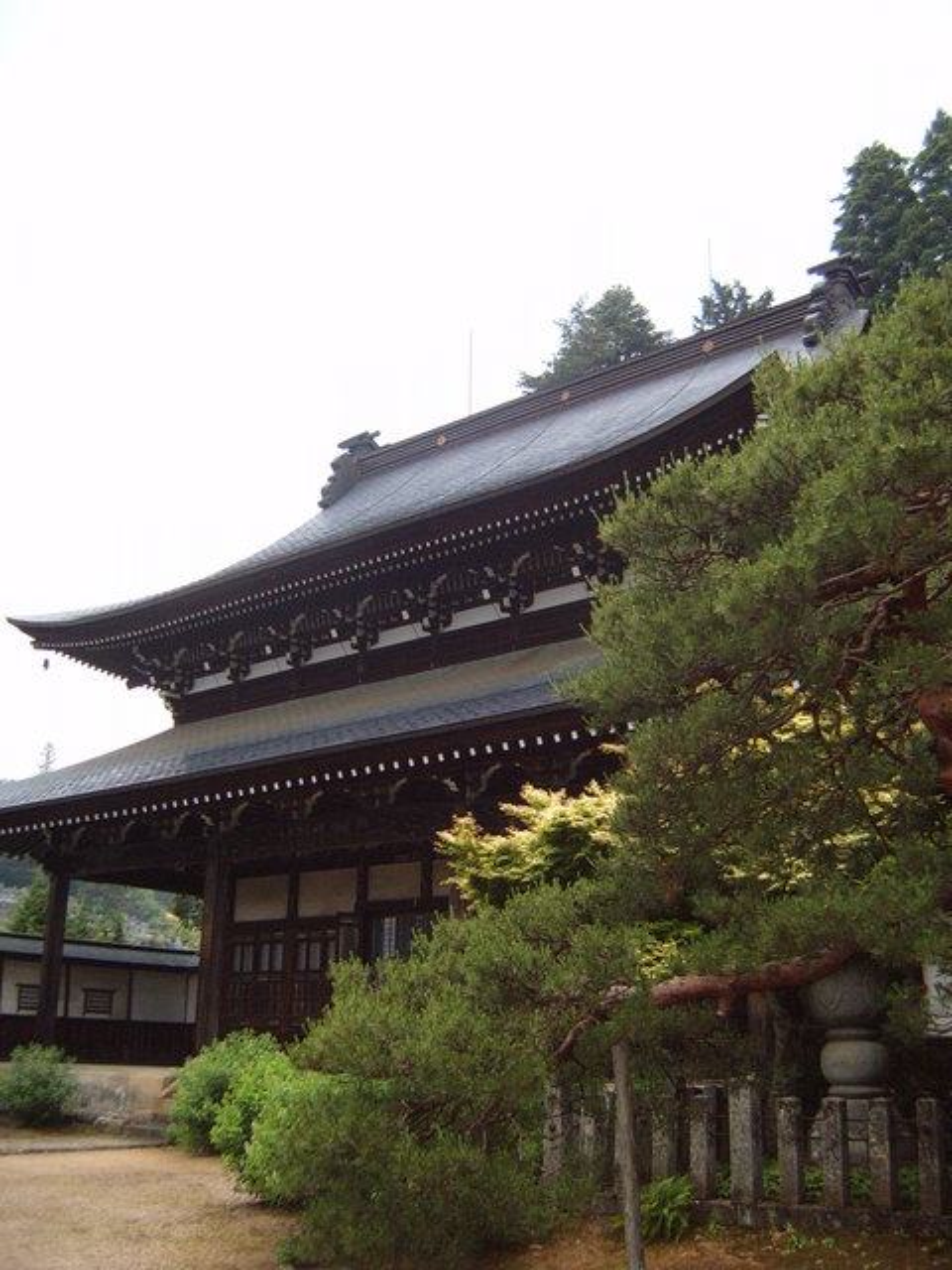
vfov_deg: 50.1
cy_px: 635
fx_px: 1357
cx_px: 476
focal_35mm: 37
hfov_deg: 38.7
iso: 141
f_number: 2.9
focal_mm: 6.2
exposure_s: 1/90
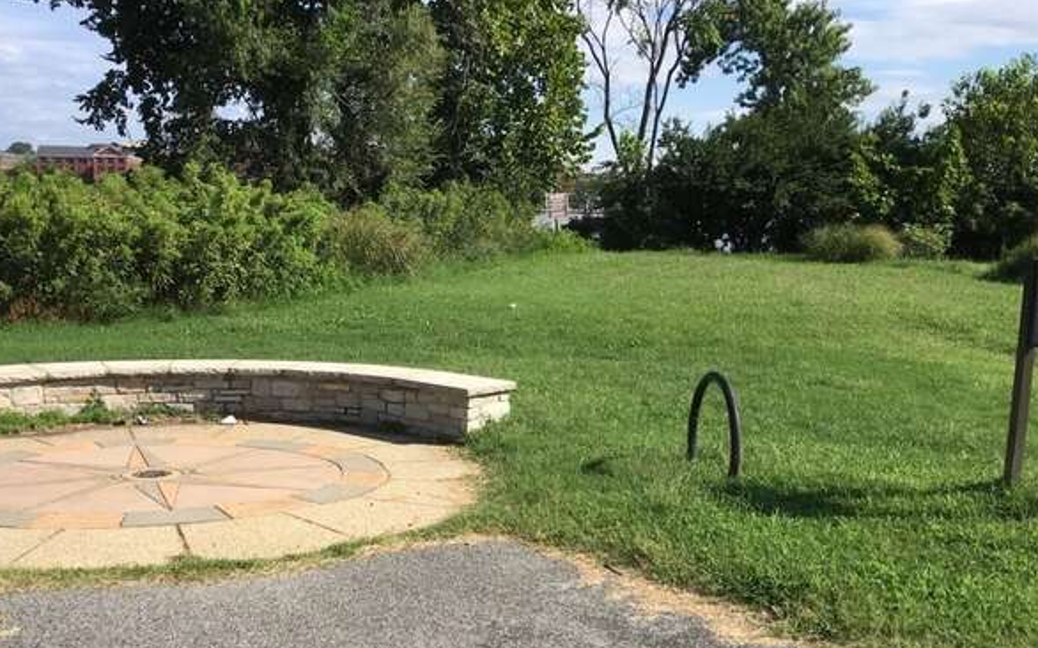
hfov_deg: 47.1
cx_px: 462
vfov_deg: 30.1
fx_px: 1188
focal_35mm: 42
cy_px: 467
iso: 25
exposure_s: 1/1508
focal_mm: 4.15
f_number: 2.2
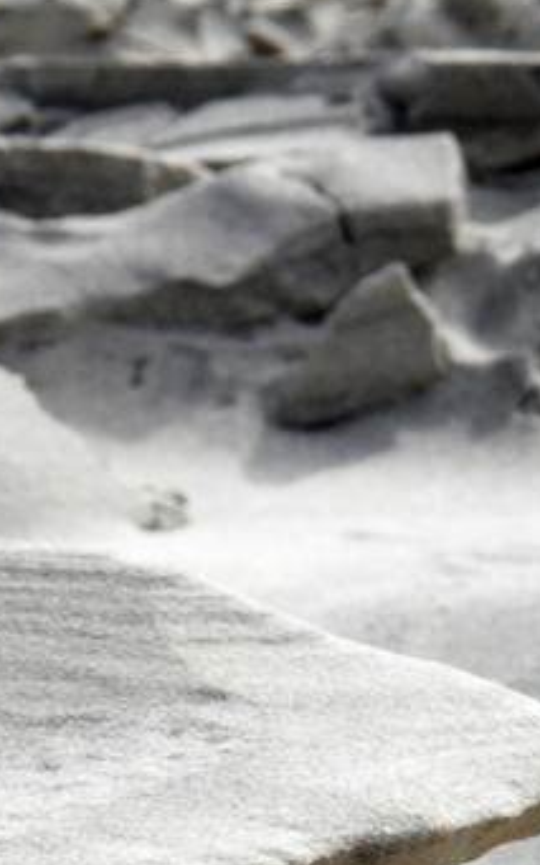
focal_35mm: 545
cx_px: 66
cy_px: 1126
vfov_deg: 3.8
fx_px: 12838
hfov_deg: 2.4
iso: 100
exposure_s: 1/400
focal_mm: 37.7
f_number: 5.6
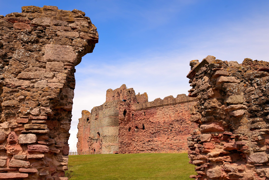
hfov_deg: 54.4
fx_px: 262
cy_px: 90
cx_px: 134
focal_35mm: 35
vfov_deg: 37.9
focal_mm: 35
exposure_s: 1/250
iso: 100
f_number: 8
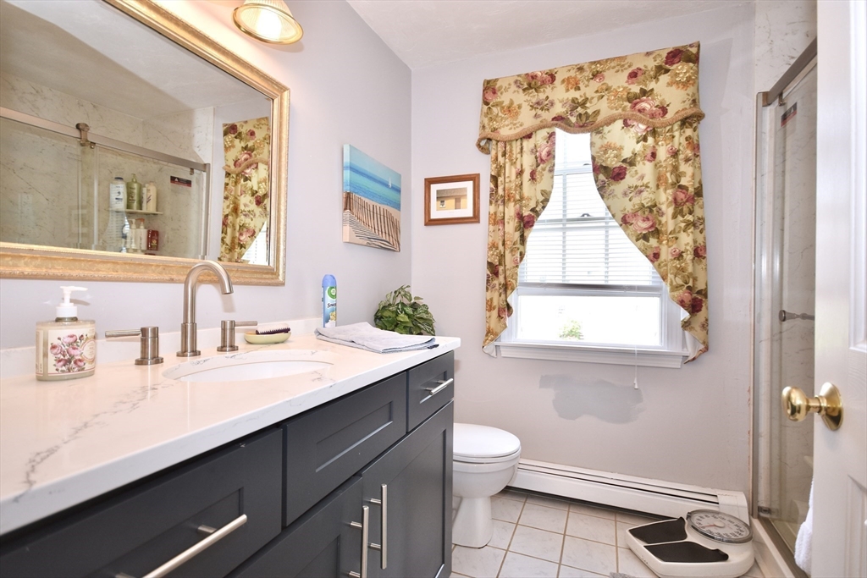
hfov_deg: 90.0
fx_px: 434
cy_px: 289
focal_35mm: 18
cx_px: 434
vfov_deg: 67.4
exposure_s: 1/60
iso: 250
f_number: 4.5
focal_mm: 12
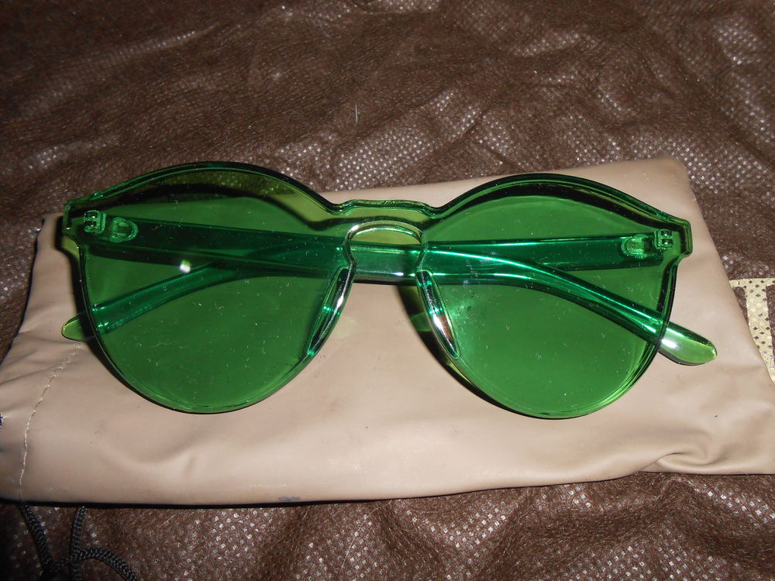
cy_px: 290
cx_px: 388
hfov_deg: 67.3
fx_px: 582
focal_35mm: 26
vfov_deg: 53.1
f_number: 11.5
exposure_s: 1/25
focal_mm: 4.6
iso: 200
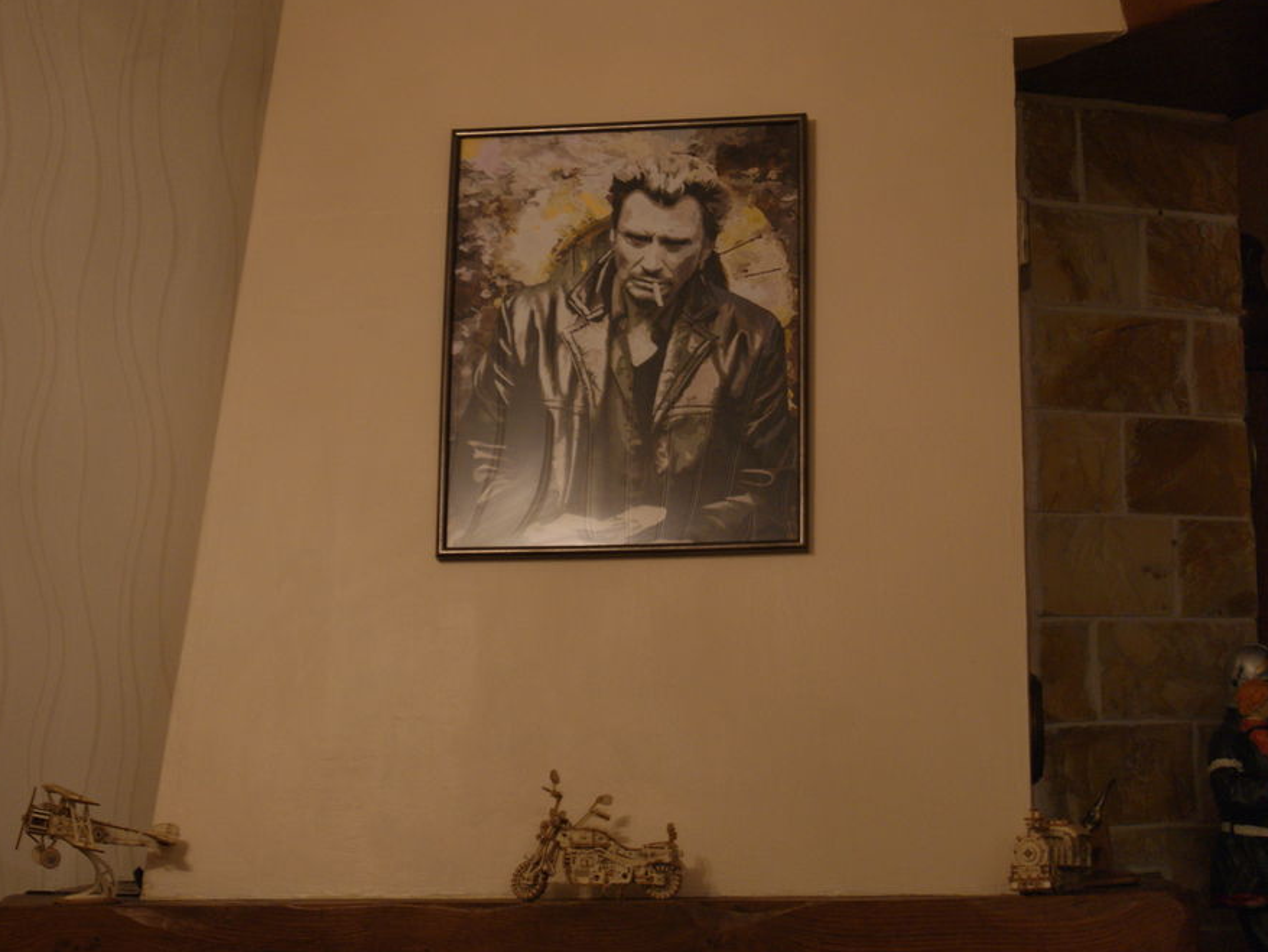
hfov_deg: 33.5
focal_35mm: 58
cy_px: 477
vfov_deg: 25.4
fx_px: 2109
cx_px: 638
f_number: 5
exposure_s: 1/8
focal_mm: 35
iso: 400
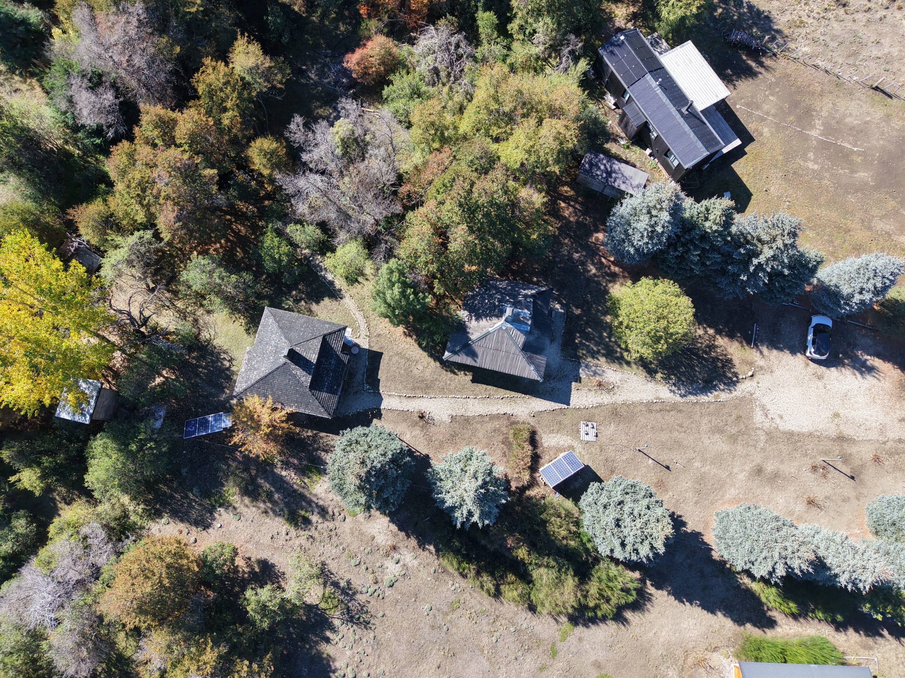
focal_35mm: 24
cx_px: 452
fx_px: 627
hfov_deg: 71.6
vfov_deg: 56.8
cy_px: 339
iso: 100
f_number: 1.8
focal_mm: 8.67
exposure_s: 1/725
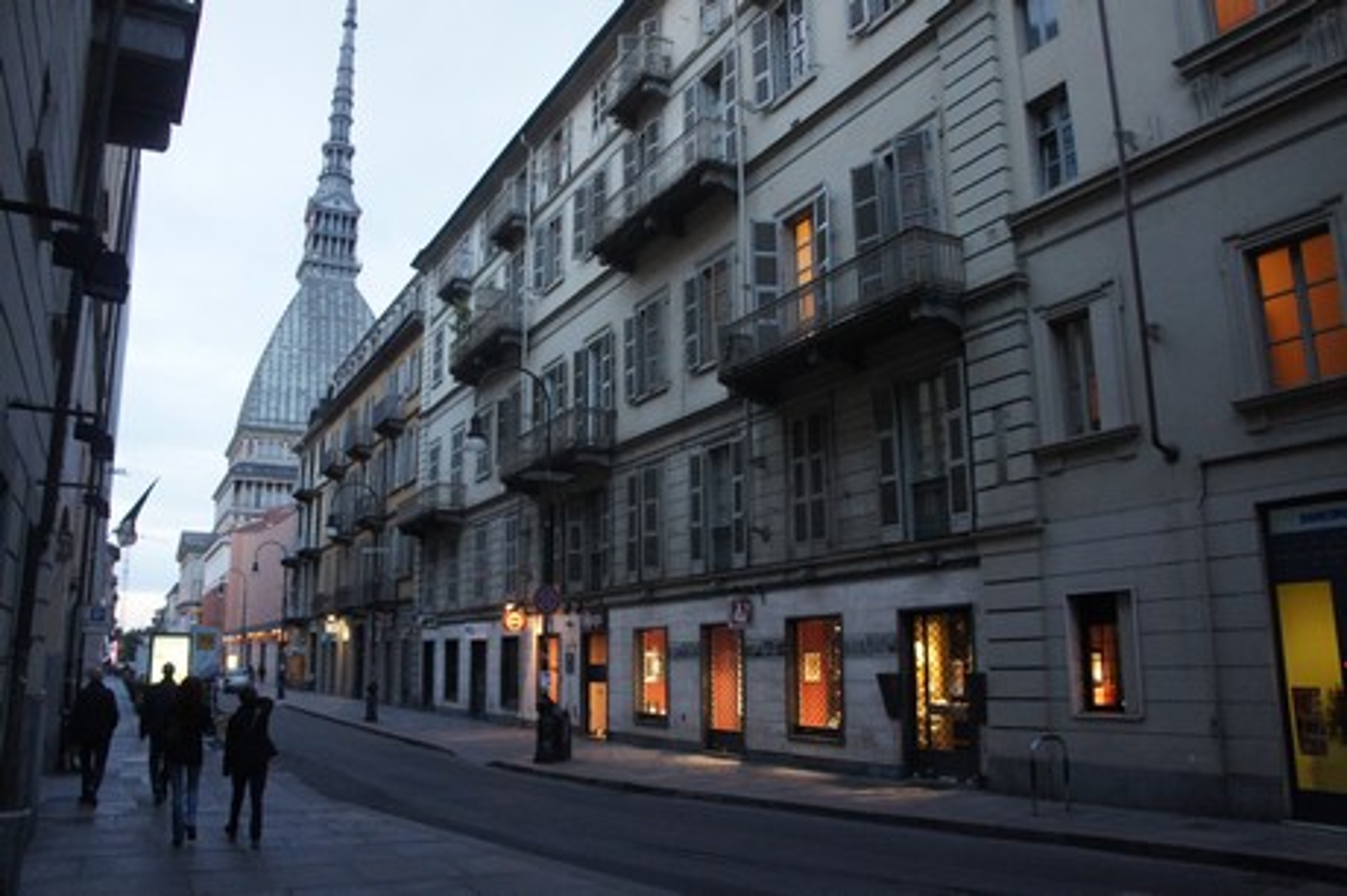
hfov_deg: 67.4
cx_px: 674
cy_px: 448
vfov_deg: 47.9
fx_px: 1009
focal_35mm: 27
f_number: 3.5
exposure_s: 1/60
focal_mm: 18
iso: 1600
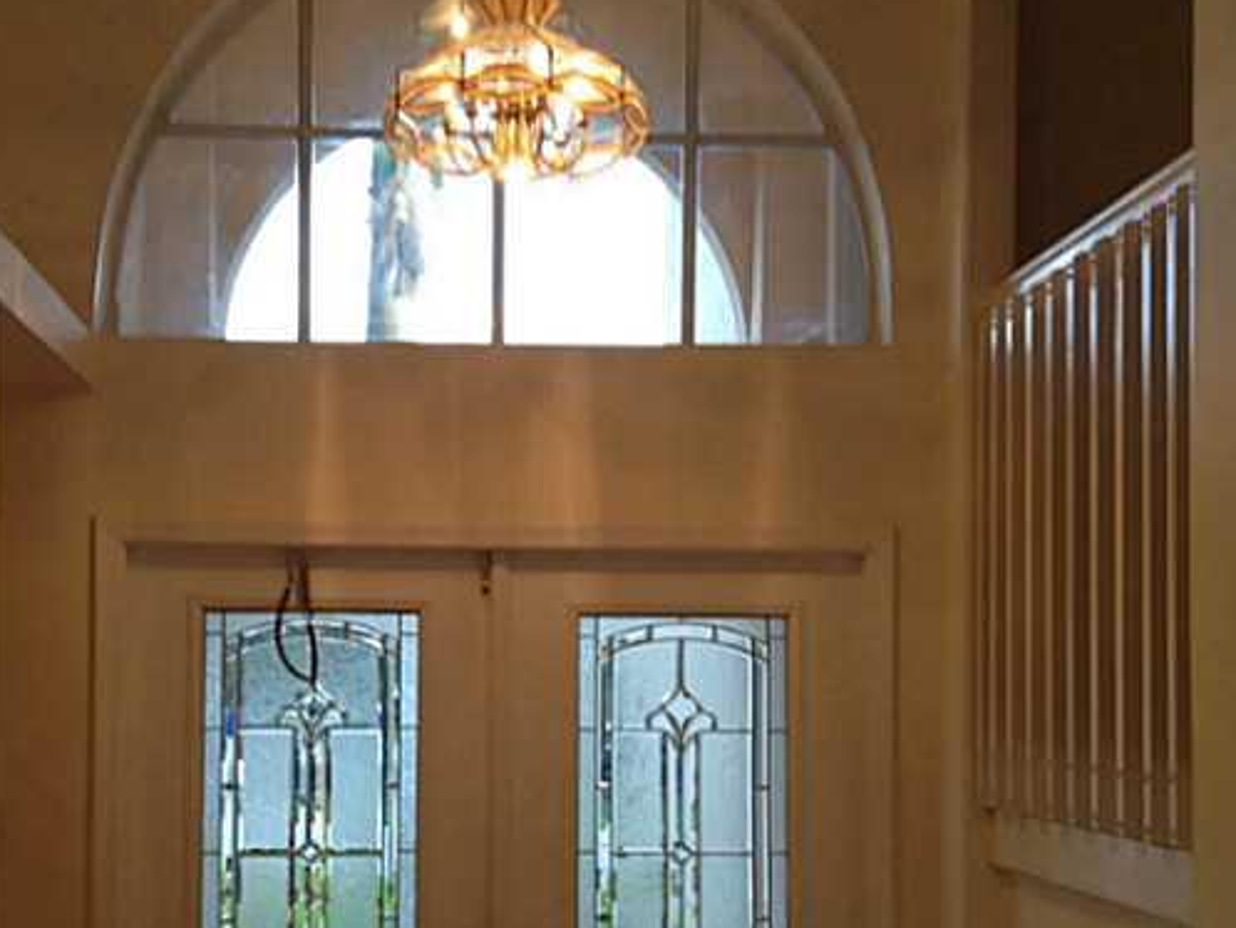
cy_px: 650
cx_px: 544
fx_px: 1893
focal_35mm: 53
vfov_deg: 27.3
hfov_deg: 36.1
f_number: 2.4
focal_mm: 3.3
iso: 32
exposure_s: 1/30
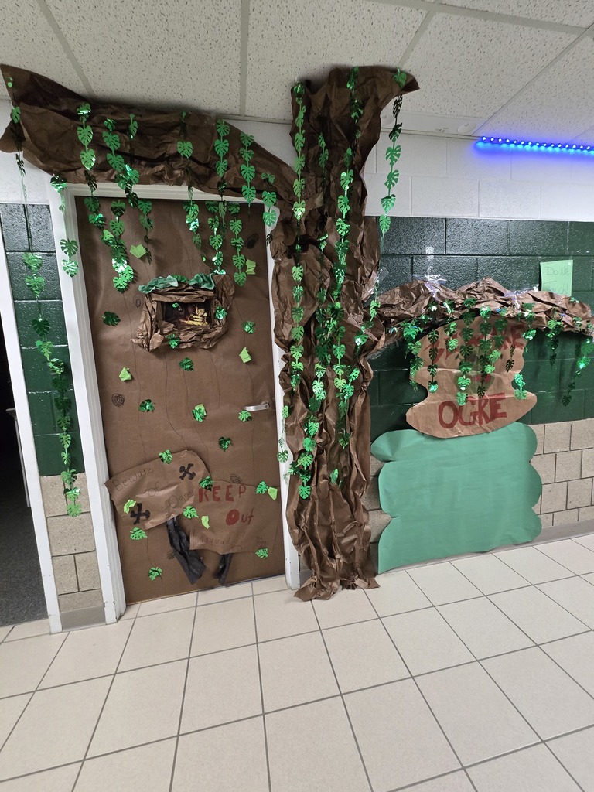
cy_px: 396
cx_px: 297
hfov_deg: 89.9
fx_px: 297
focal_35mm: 13
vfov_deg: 106.2
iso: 640
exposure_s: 1/60
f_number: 2.2
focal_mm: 2.2
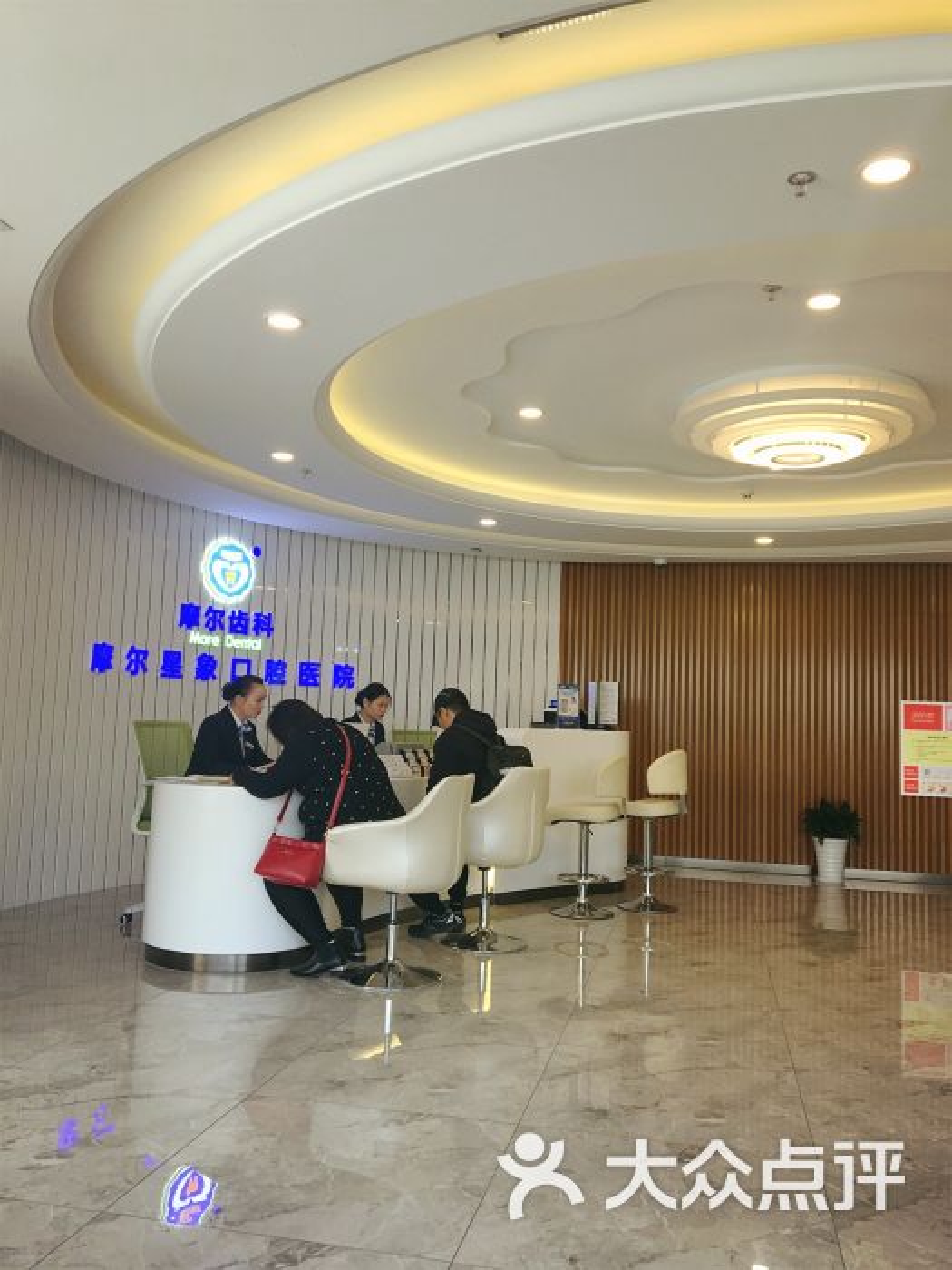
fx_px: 1063
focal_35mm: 29
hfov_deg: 48.2
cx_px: 476
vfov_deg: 61.7
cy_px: 635
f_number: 2.2
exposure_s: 1/50
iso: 32
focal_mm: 4.15
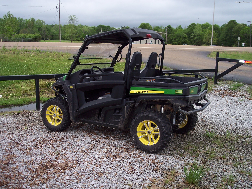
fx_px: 284
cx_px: 126
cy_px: 94
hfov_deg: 47.9
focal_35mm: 39
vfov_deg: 36.8
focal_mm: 8
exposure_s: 1/500
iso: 100
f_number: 3.4
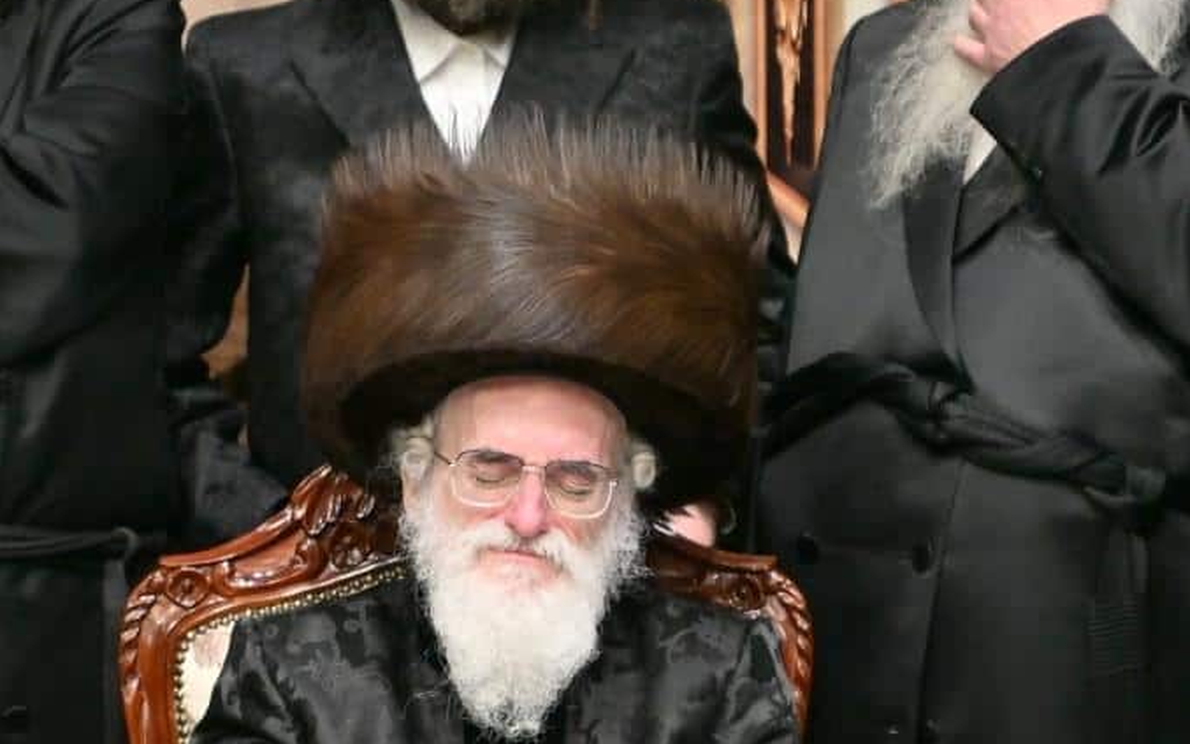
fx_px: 14982
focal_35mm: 462
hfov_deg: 4.5
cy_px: 635
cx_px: 598
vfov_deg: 2.8
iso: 400
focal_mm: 200
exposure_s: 1/160
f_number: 2.8
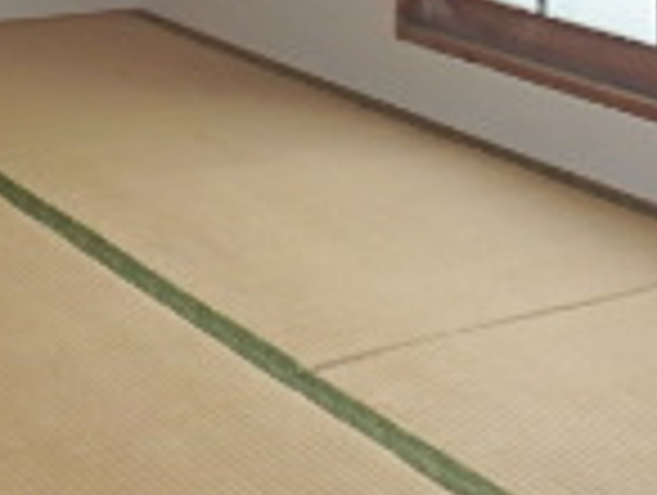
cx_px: -130
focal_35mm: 92
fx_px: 1749
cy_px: -428
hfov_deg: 20.0
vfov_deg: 14.1
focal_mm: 3.7
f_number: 3.5
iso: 125
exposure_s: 1/160
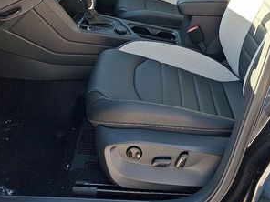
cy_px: -11
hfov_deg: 35.5
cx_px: 141
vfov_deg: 25.4
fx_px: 421
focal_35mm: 54
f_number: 1.8
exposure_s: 1/122
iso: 25
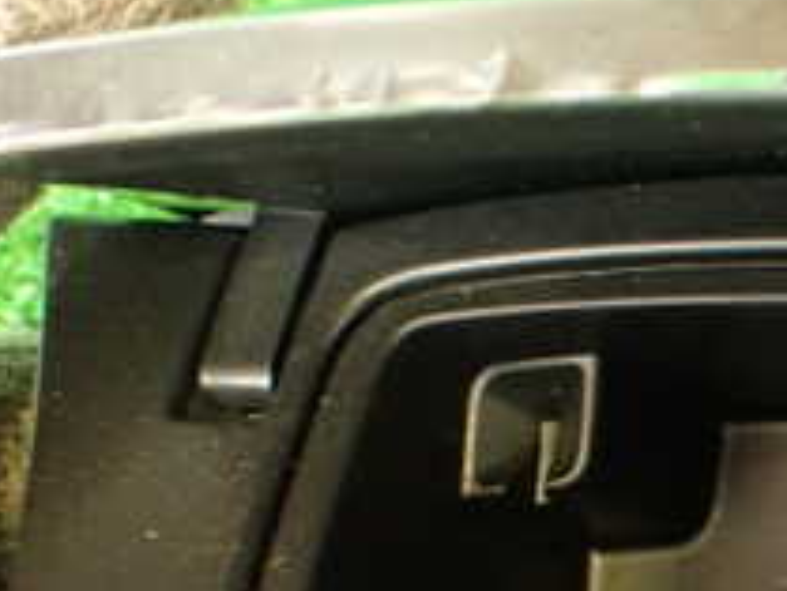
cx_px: 987
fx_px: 1956
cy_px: 576
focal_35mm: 86
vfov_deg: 16.9
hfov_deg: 20.9
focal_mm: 5.4
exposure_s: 1/30
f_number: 2.3
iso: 640
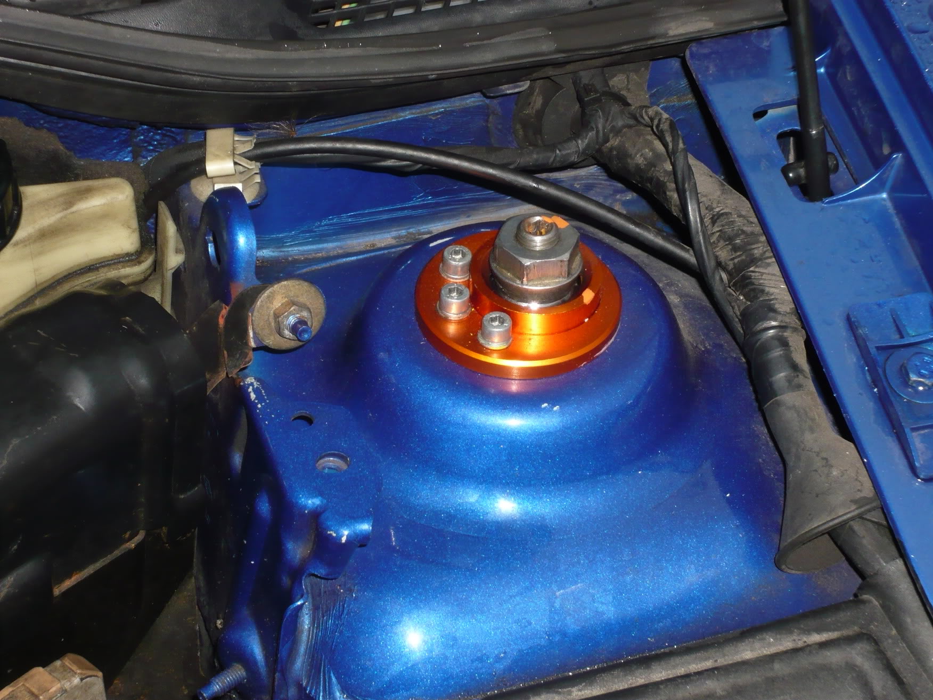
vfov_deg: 14.8
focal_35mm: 100
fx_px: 2695
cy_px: 350
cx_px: 466
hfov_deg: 19.6
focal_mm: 16.4
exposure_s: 1/60
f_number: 5.6
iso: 200
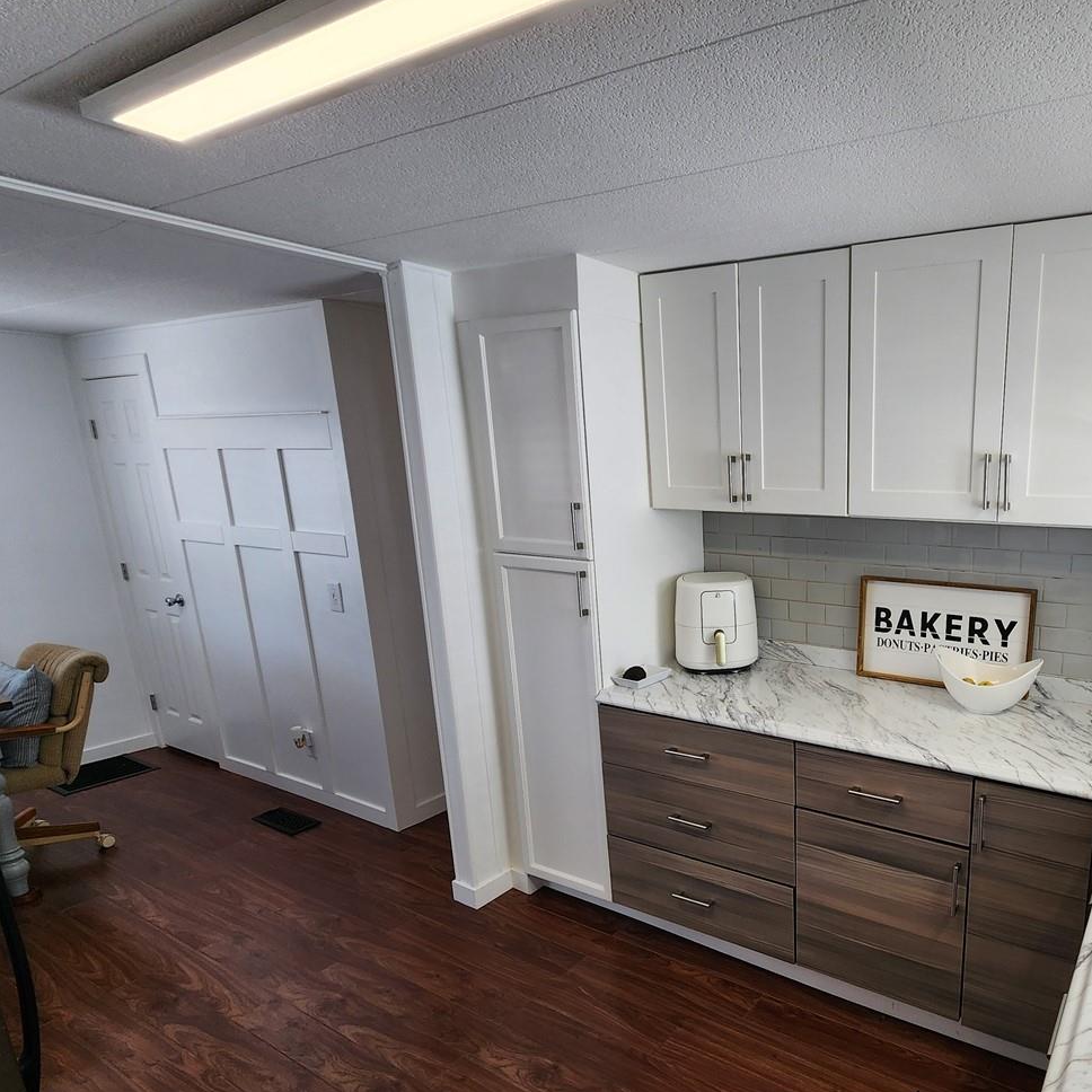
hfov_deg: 72.6
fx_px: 678
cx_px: 811
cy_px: 636
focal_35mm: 19
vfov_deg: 77.1
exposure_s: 1/120
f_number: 2.2
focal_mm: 2.2
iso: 80
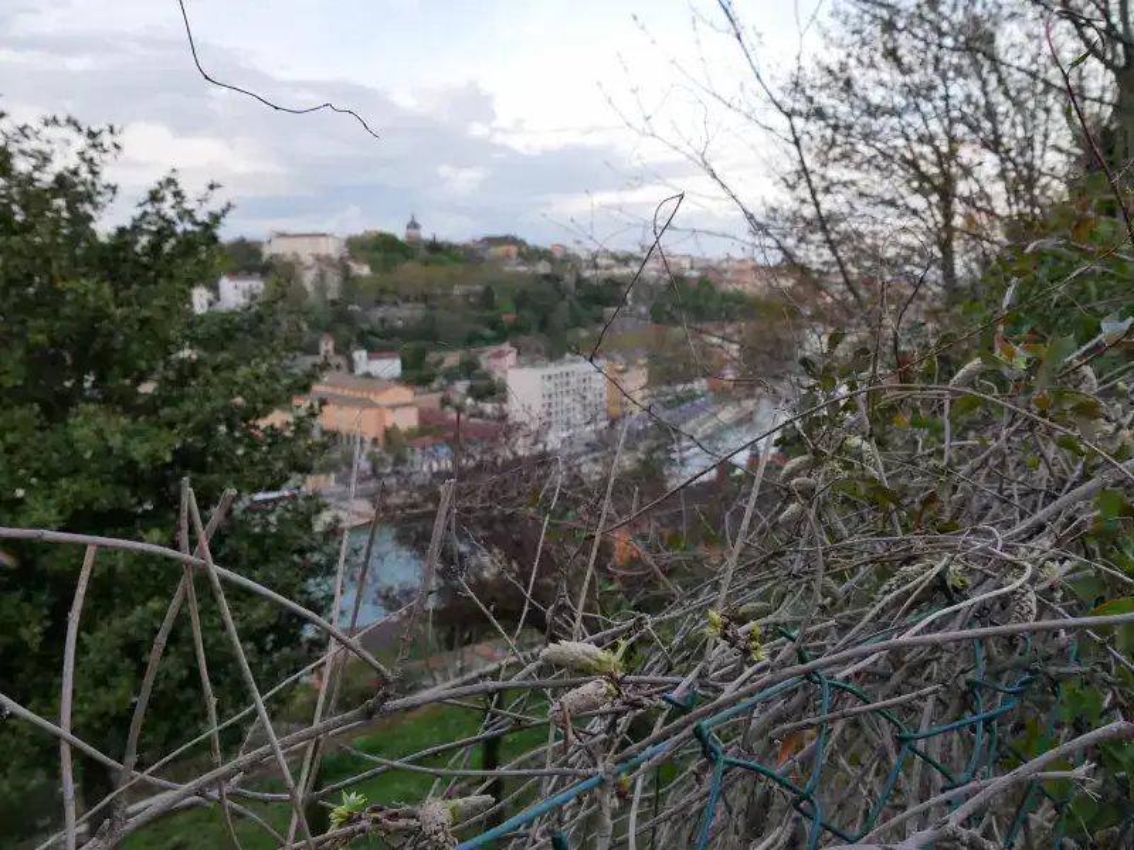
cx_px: 567
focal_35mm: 28
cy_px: 425
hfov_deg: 63.4
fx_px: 917
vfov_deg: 49.7
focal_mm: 14
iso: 800
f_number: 6.3
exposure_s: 1/320
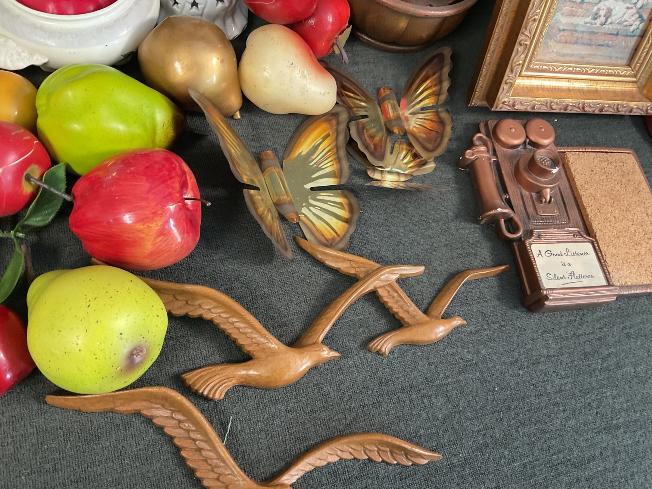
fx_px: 546
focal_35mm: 29
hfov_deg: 61.7
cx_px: 326
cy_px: 244
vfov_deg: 48.2
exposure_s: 1/40
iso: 250
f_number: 1.8
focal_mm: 3
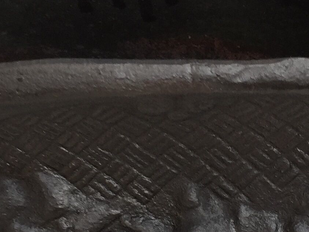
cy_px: 117
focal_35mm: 112
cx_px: 188
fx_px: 1000
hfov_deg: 17.5
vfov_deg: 13.2
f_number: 2.2
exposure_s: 1/60
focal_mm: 4.15
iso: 32
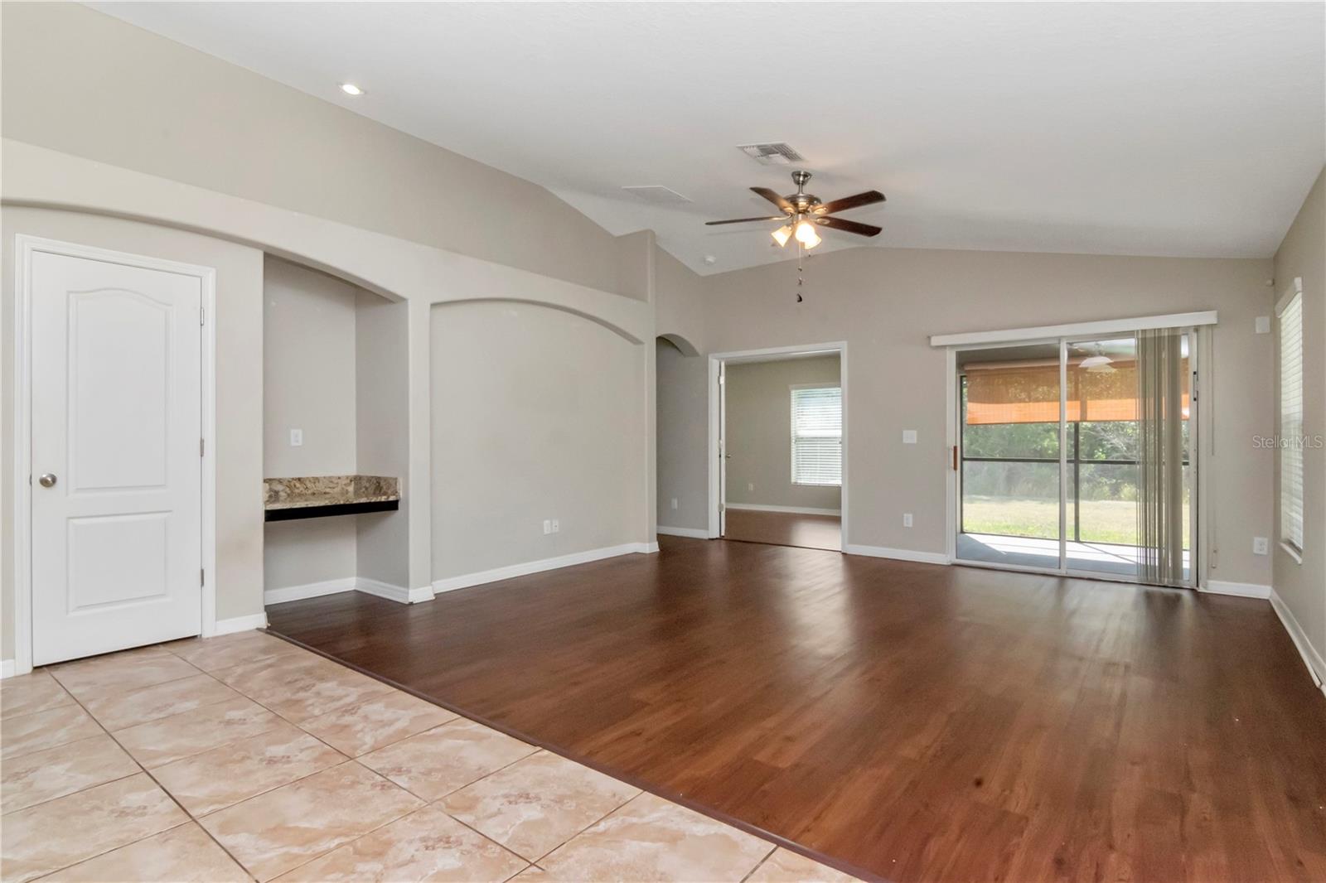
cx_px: 663
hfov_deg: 95.0
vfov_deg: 72.0
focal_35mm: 16
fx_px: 608
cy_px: 442
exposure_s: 1/125
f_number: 16
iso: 1000
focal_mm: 11
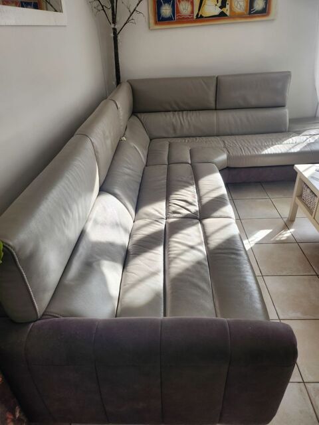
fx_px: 295
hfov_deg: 56.8
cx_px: 160
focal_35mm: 24
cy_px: 212
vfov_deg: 71.6
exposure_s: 1/180
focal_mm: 5
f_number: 1.8
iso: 64
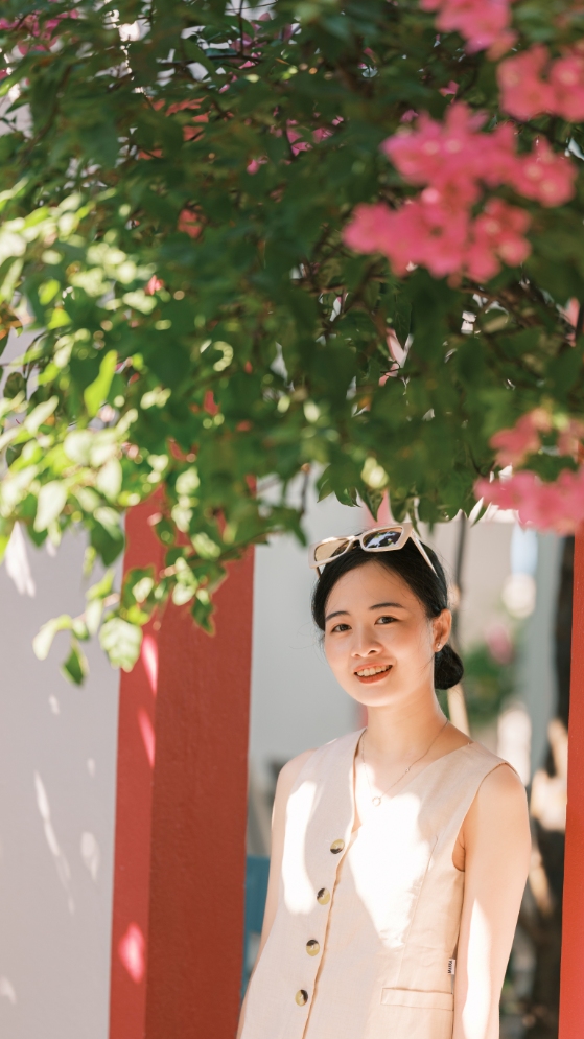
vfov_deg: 15.0
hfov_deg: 8.5
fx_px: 3937
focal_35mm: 143
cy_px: 611
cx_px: 387
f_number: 2
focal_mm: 110
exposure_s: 1/420
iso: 200
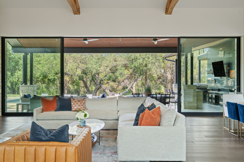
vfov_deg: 41.7
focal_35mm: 32
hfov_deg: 59.5
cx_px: 122
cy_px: 81
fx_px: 213
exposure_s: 1/5
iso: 160
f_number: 9
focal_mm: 31.5
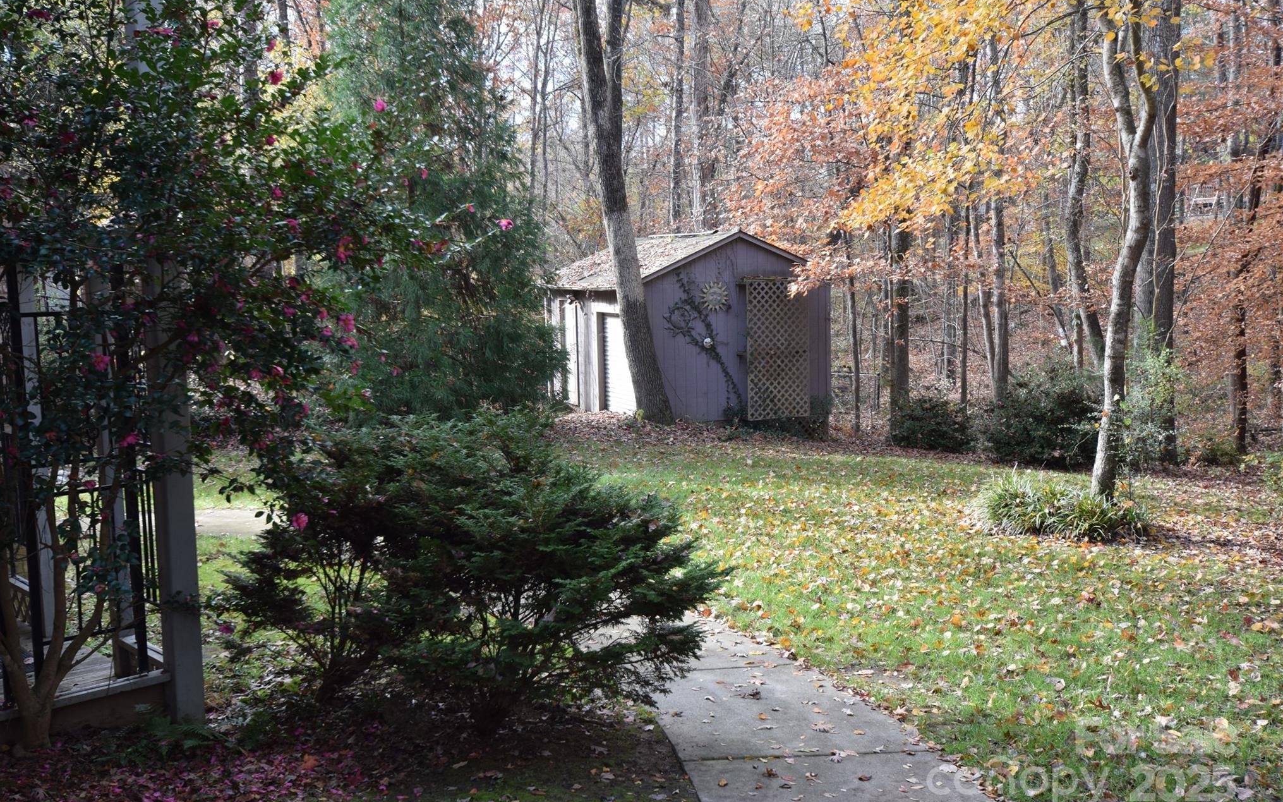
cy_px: 405
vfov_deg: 34.4
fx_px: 1294
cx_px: 637
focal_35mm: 37
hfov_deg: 52.8
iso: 400
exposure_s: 1/125
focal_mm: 24
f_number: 5.6
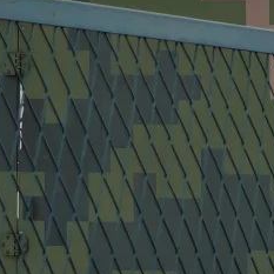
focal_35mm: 383
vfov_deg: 4.5
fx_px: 3430
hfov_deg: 4.6
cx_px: 44
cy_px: -273
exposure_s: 1/305
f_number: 2.6
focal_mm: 13.3
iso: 50
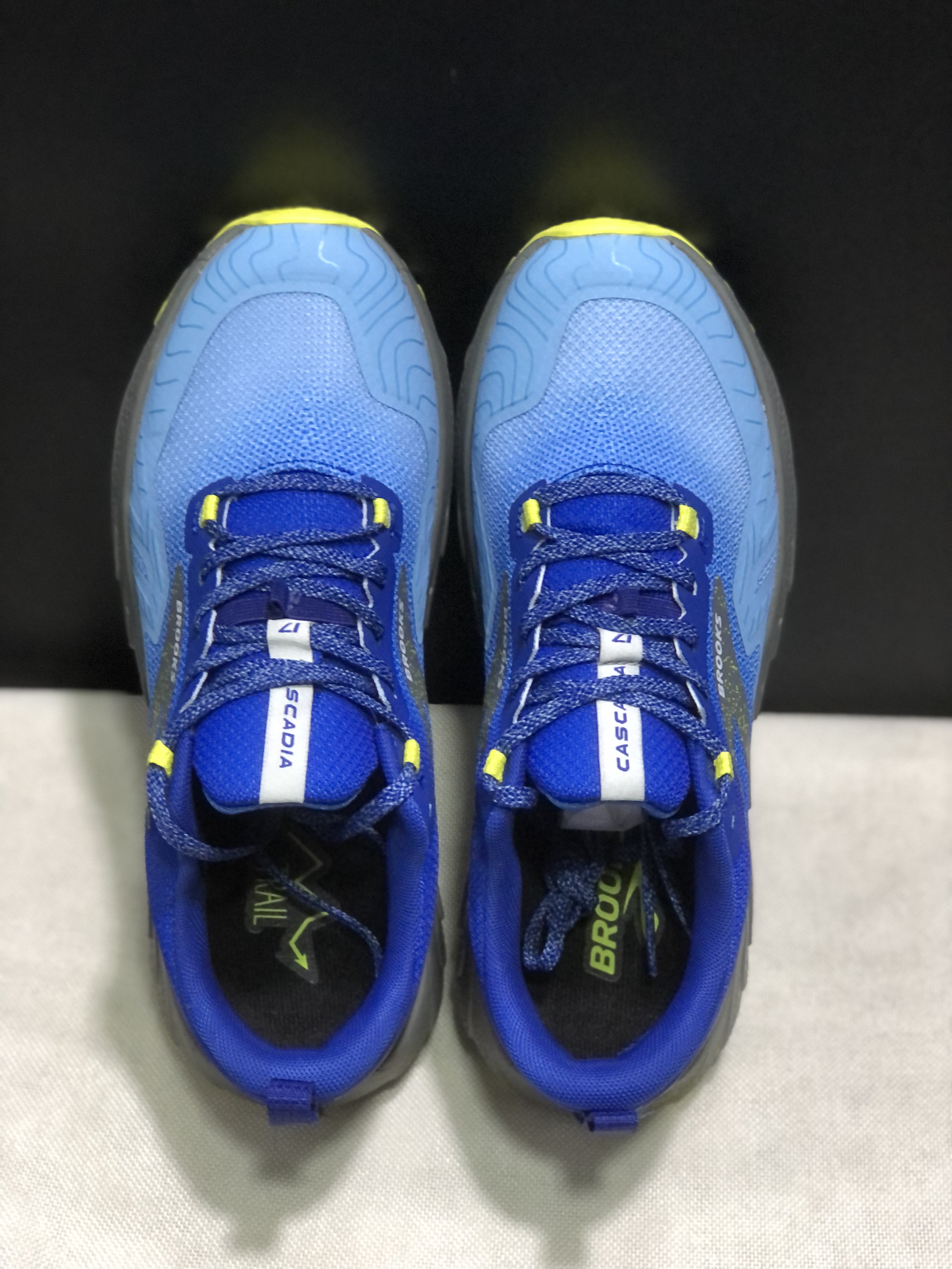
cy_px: 634
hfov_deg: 25.7
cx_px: 476
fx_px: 2090
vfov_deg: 33.8
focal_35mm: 57
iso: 320
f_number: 2.8
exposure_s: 1/30
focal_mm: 6.6
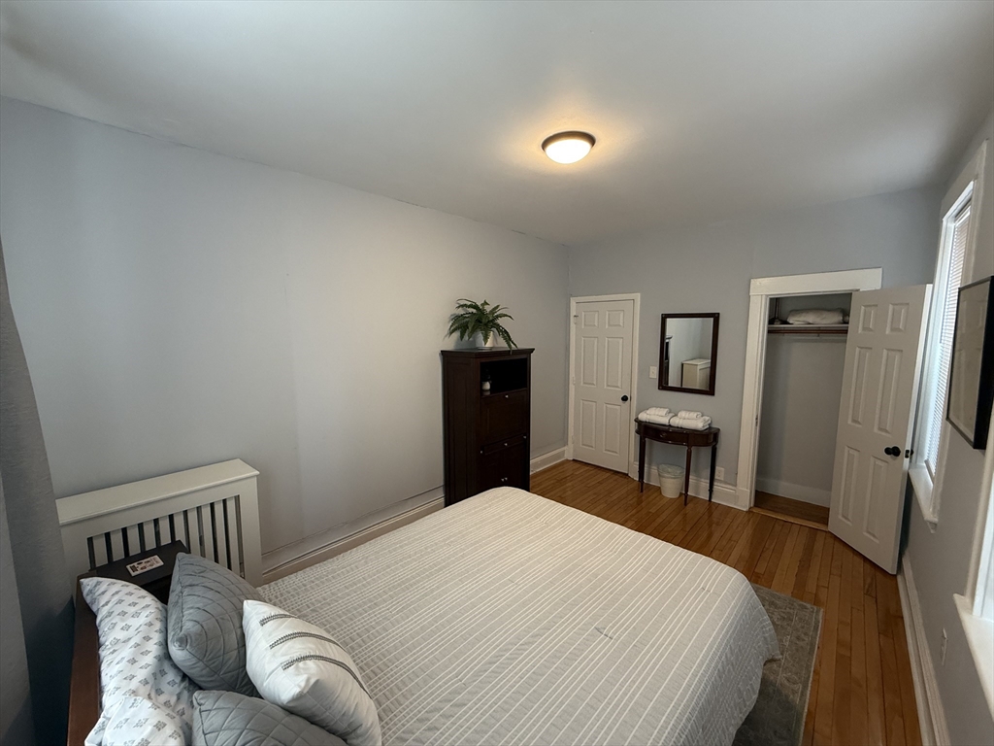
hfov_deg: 102.1
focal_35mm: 14
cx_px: 497
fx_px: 402
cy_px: 373
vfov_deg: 85.7
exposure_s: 1/60
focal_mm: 2.22
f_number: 2.2
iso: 250
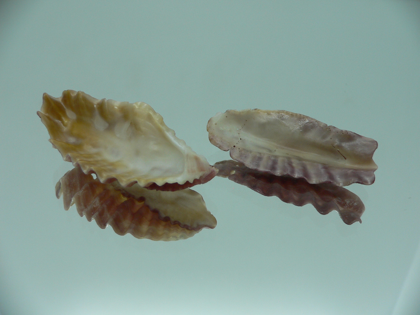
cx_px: 210
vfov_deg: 40.7
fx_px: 425
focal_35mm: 35
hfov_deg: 52.6
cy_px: 158
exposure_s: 1/60
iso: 80
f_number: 2.8
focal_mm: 4.6
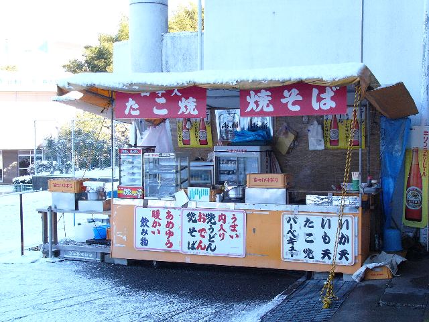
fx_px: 644
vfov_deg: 28.0
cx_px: 214
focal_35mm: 52
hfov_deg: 36.8
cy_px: 161
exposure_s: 1/160
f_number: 4
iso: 100
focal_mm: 8.7
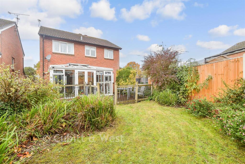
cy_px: 82
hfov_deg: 100.4
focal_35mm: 15
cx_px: 122
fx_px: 102
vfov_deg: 77.3
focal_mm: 10
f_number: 8
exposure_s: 1/50
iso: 160
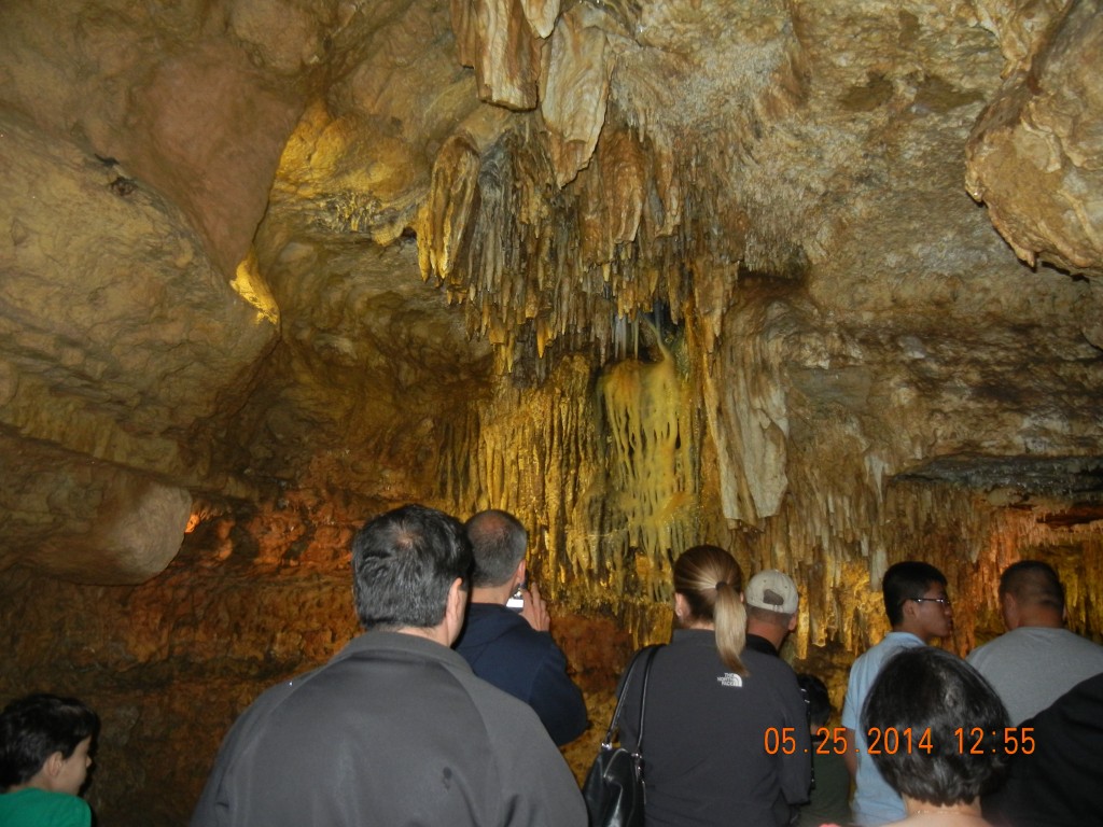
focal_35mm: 30
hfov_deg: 60.0
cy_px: 414
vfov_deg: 46.8
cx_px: 552
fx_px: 956
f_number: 3.5
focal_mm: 5.4
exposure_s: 1/30
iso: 400
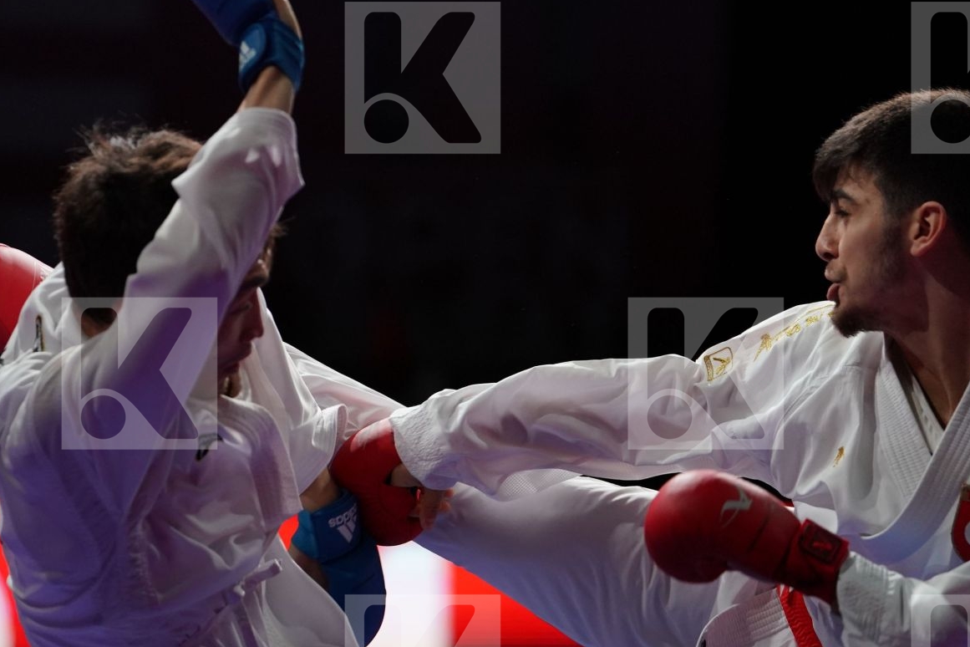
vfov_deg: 4.5
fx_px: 8271
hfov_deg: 6.7
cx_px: 423
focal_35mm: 307
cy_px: 374
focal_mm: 198
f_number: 2.8
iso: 2000
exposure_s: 1/1000
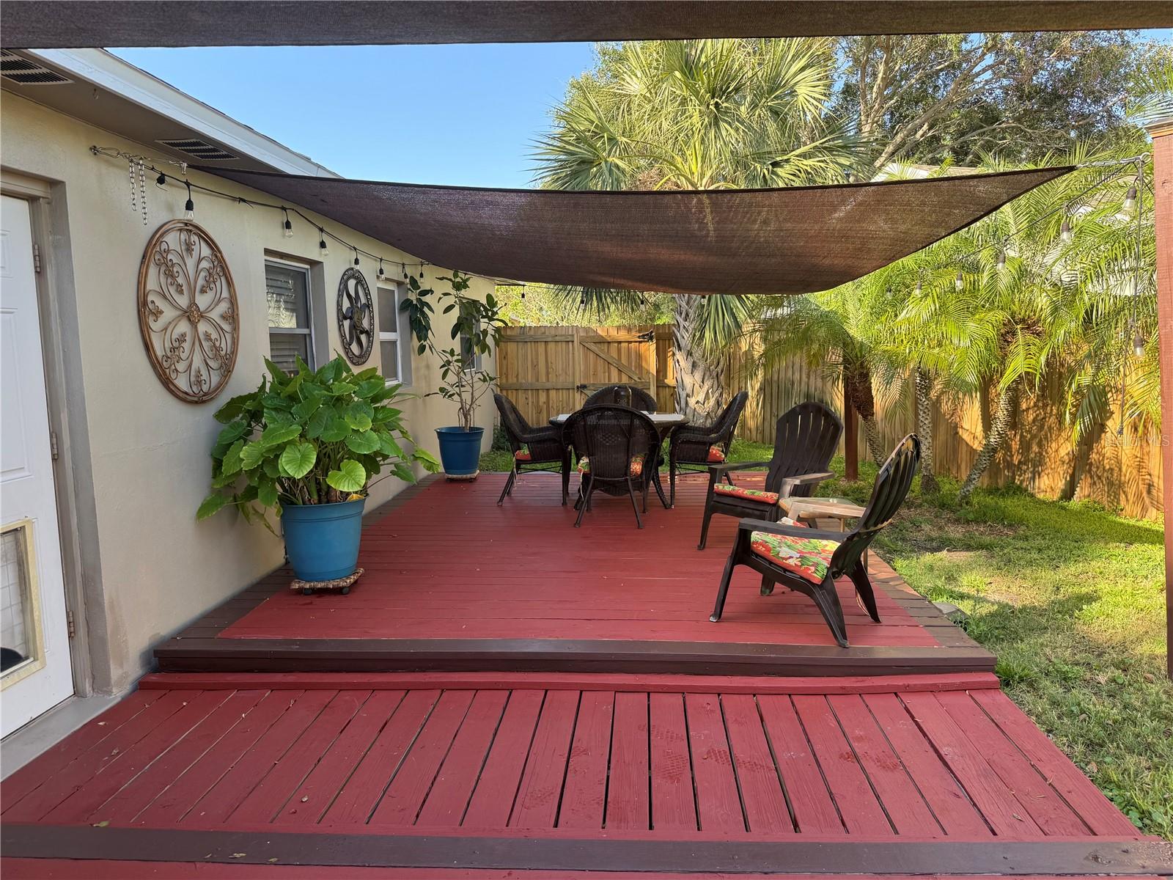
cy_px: 440
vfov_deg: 56.8
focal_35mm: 24
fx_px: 813
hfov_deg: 71.6
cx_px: 586
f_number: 1.78
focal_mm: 6.76
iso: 80
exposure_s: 1/354
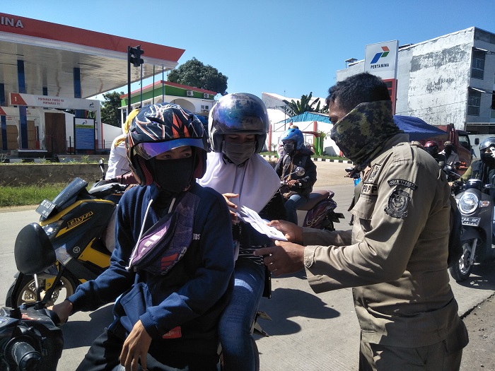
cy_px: 186
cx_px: 248
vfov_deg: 66.0
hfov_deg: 81.7
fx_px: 286
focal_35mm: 20
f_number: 2.2
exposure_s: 1/951
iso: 39
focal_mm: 3.46
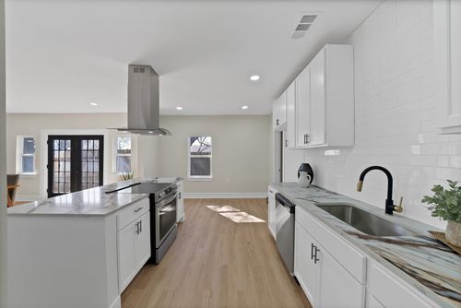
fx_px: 154
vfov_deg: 90.1
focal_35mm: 12
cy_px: 154
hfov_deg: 112.6
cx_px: 230
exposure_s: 1/13
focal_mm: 12
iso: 640
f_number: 9
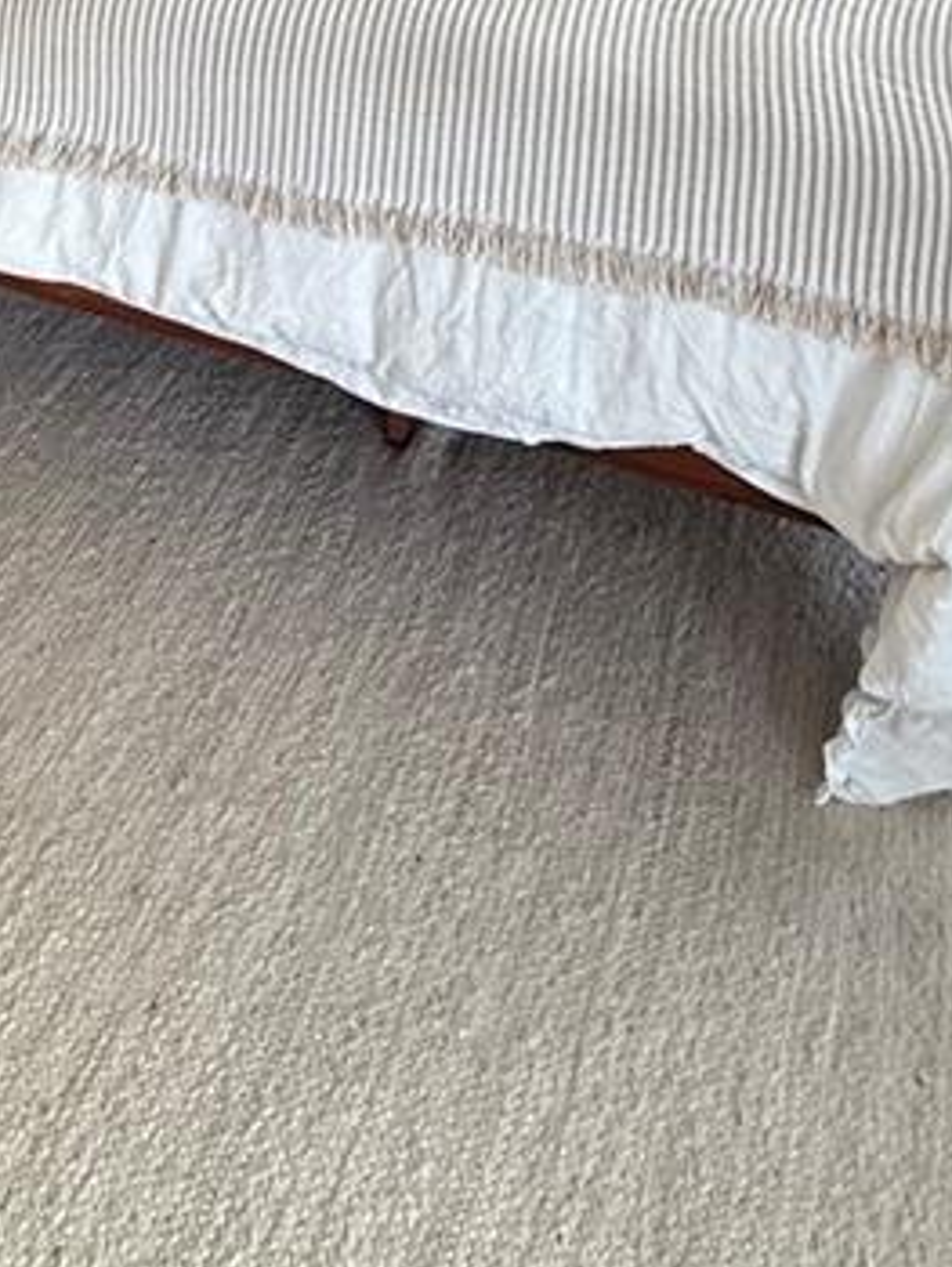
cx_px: 279
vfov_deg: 29.7
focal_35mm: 48
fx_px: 1758
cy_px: -467
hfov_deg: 30.0
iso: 200
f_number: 2.2
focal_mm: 2.22
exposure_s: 1/99
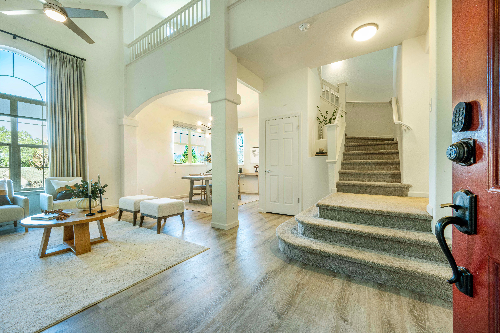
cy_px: 166
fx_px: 194
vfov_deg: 81.2
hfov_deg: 104.3
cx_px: 250
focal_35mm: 14
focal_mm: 14
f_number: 22
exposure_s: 2.5
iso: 250
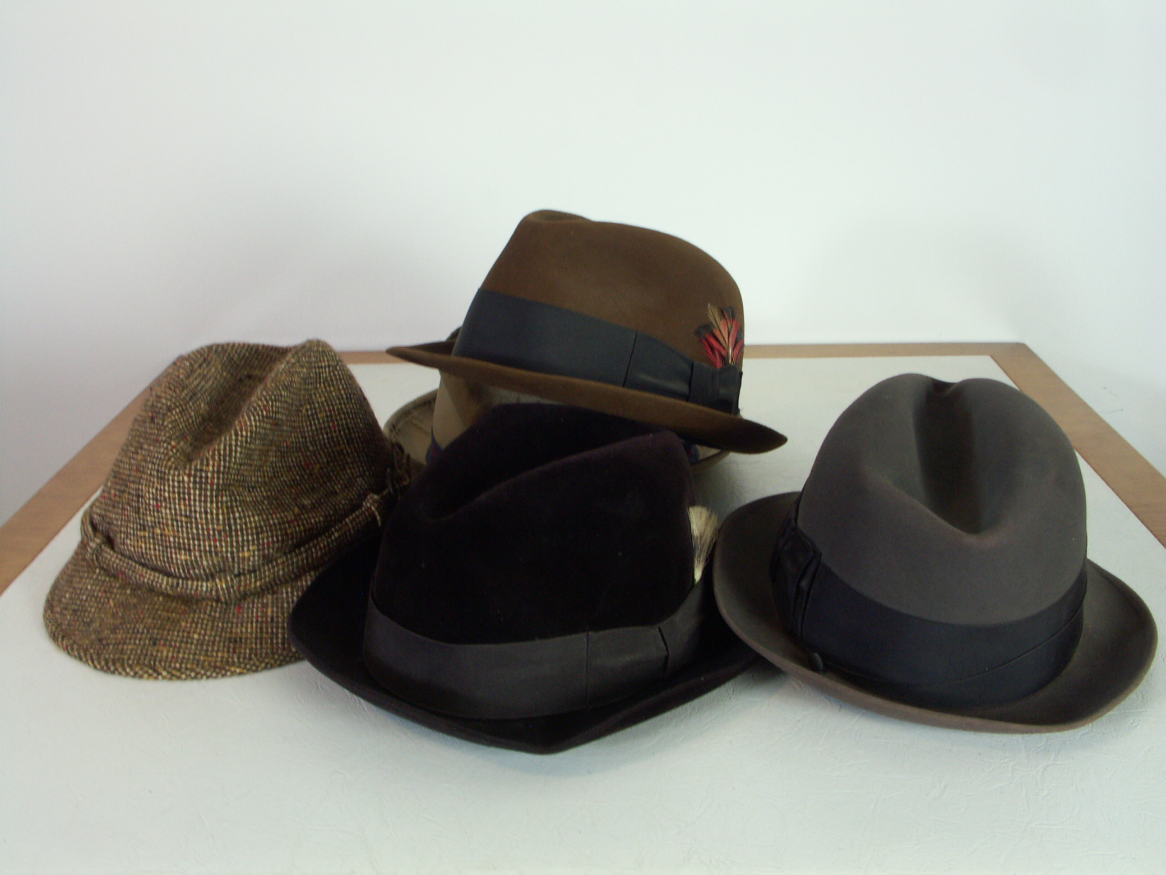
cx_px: 583
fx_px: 1179
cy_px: 438
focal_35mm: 35
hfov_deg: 52.6
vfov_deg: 40.7
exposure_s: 1/8
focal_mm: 9.11
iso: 100
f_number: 7.1
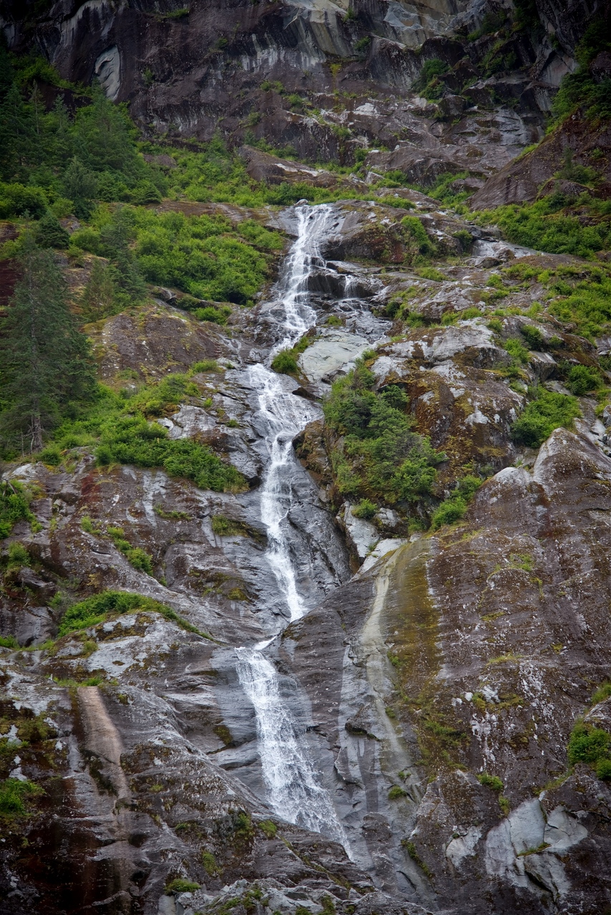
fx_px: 2086
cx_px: 306
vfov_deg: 24.8
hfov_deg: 16.7
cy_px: 458
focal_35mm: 82
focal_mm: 82
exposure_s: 1/200
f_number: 4
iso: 110
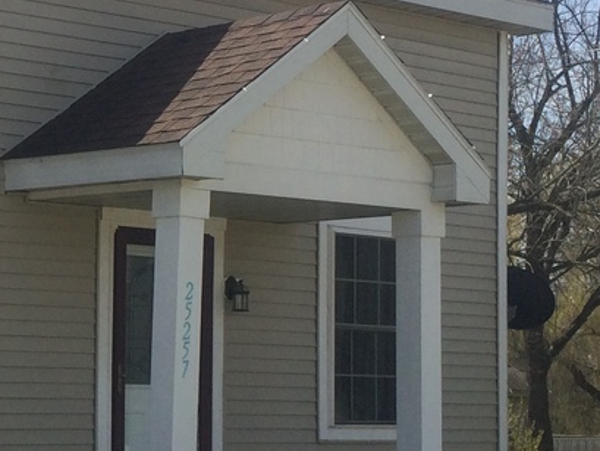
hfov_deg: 18.4
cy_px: 251
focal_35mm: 102
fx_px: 1768
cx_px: -101
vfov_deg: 14.5
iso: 32
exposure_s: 1/2415
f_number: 2.2
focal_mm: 4.15
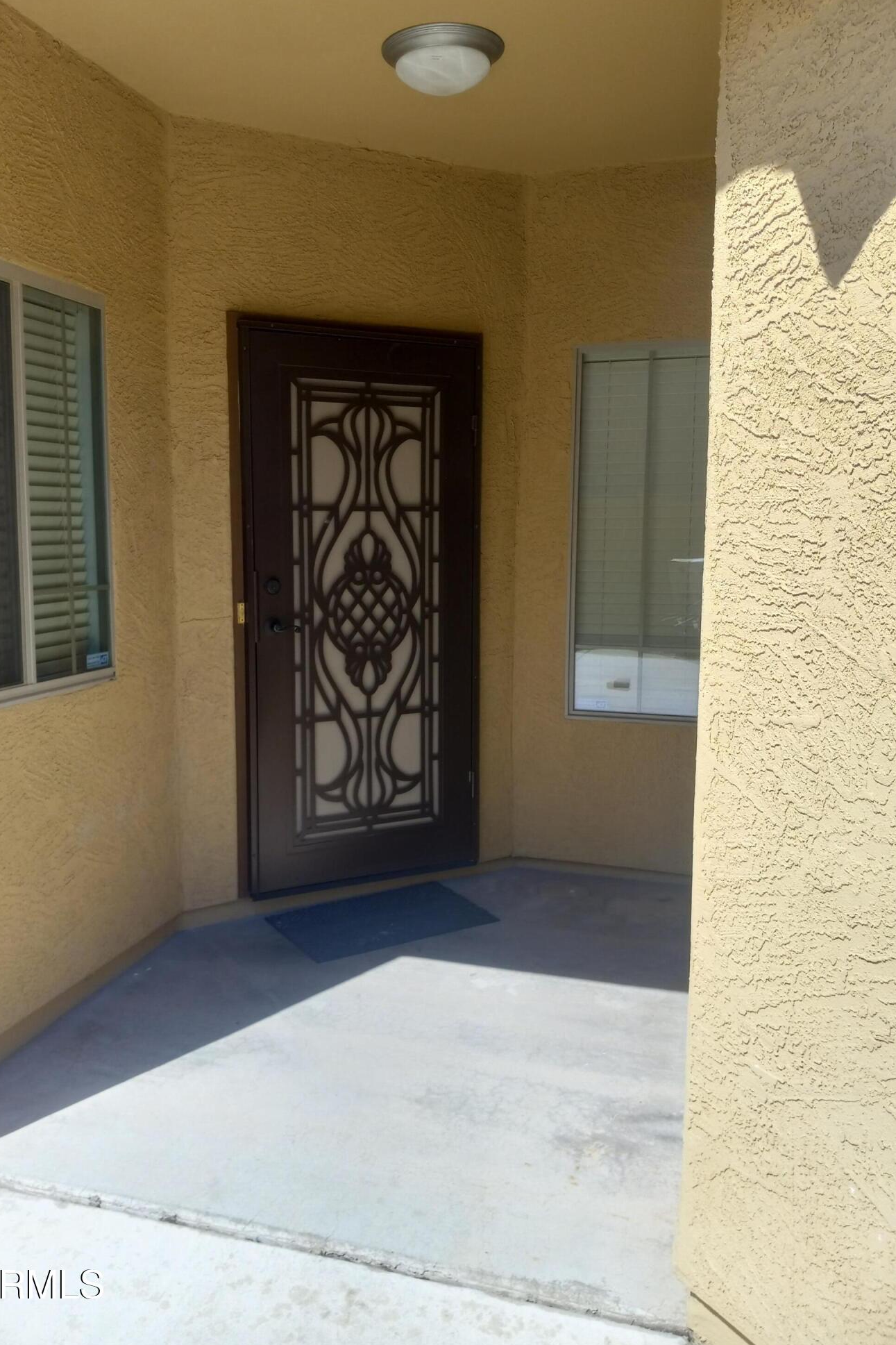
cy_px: 654
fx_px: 1083
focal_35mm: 29
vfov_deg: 63.7
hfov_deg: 44.9
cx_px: 391
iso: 40
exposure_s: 1/492
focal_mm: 3.94
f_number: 1.8
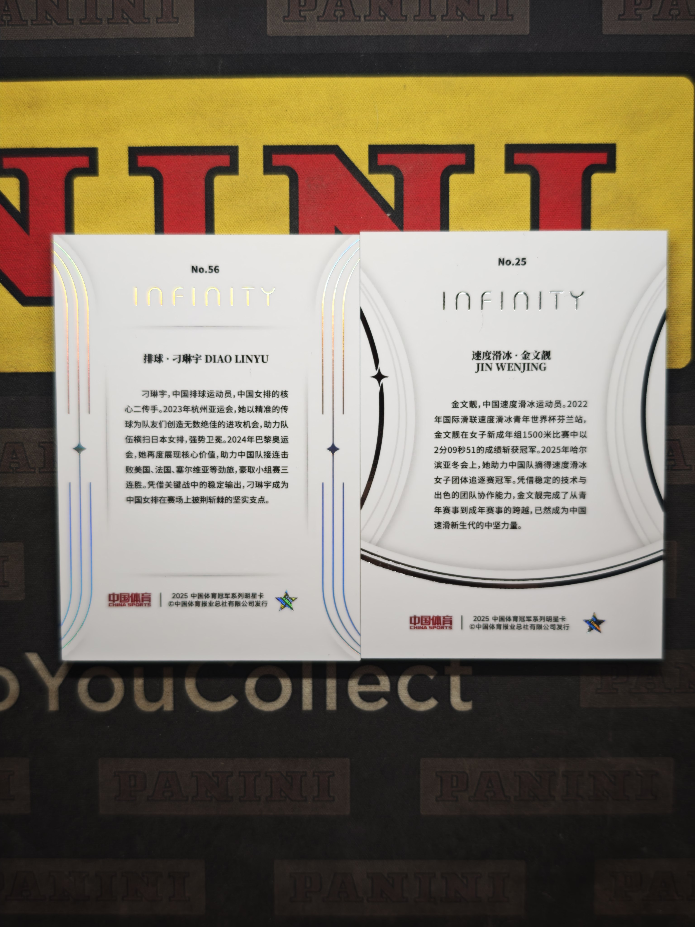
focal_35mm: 46
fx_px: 1231
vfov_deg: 41.2
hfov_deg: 31.5
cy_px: 464
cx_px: 348
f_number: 1.63
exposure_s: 1/100
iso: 125
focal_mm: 8.72
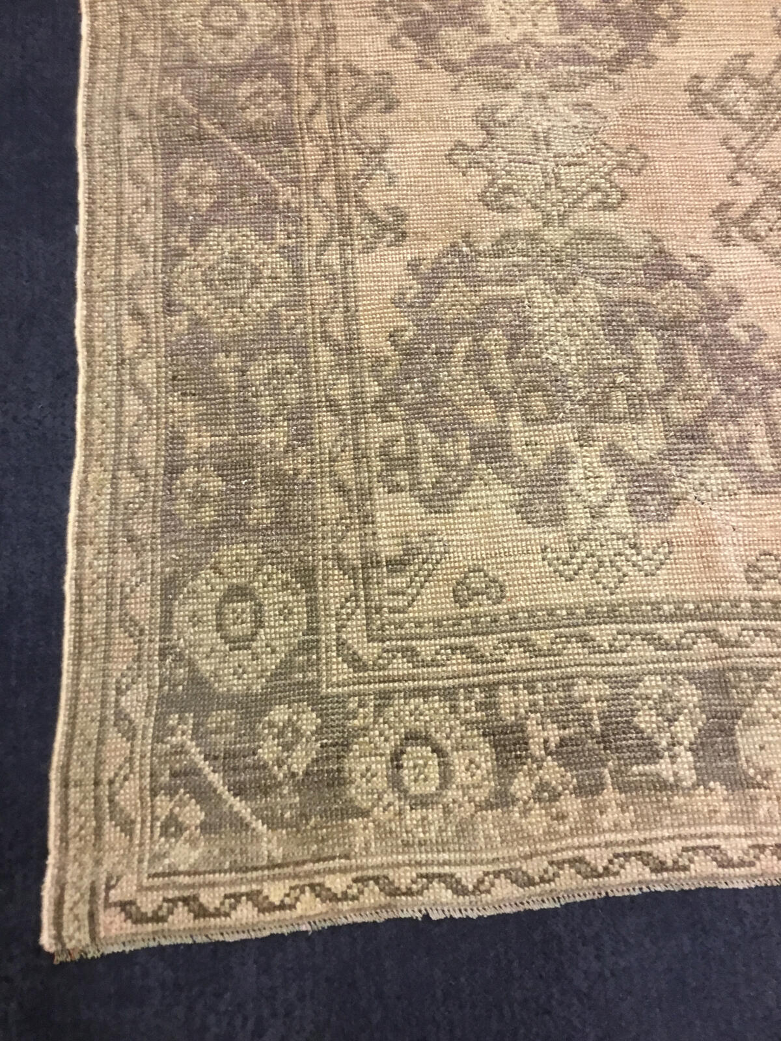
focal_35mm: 31
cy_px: 520
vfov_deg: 58.4
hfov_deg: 45.4
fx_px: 933
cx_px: 390
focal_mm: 3.3
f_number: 2.4
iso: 100
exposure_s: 1/30
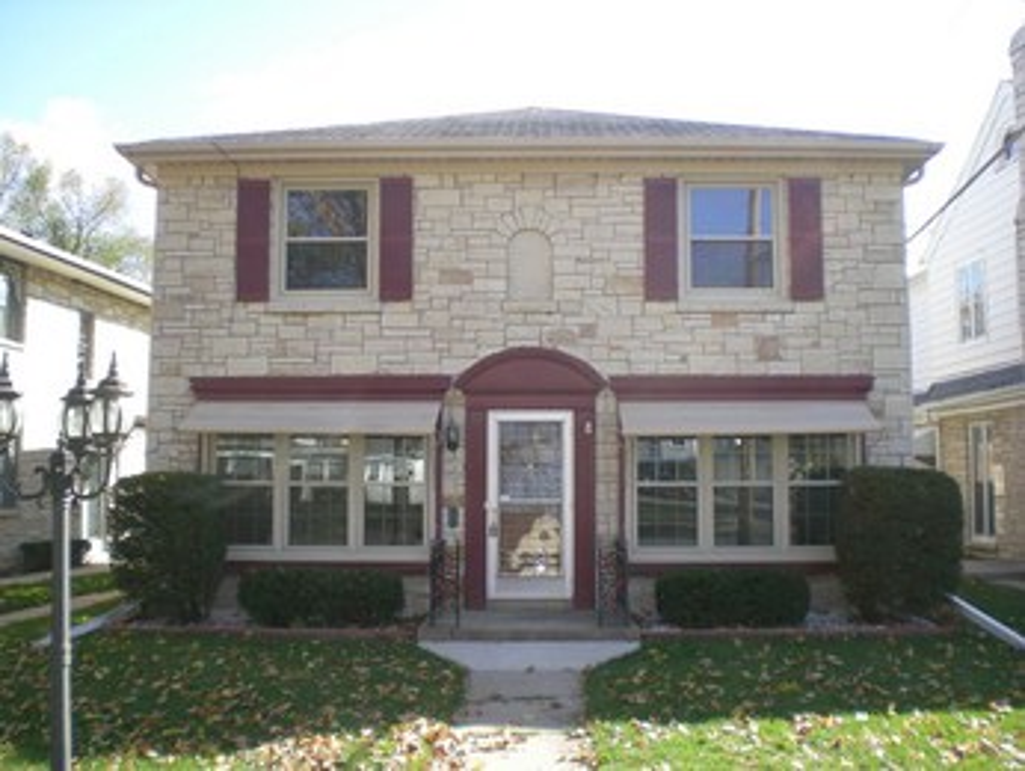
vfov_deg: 37.8
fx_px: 1126
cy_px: 386
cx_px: 512
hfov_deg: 48.9
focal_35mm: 38
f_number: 3.1
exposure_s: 1/266
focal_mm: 6.3
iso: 77
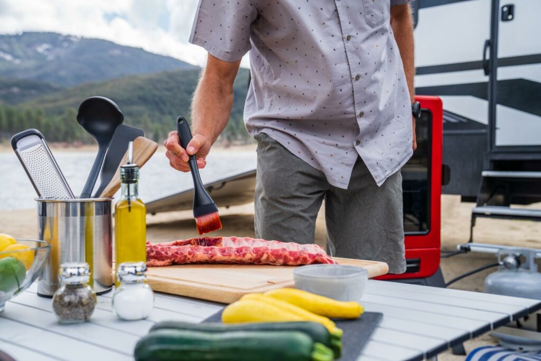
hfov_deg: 44.5
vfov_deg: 30.5
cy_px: 180
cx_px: 270
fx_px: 661
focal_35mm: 44
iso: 100
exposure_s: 1/320
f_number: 4.5
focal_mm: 44
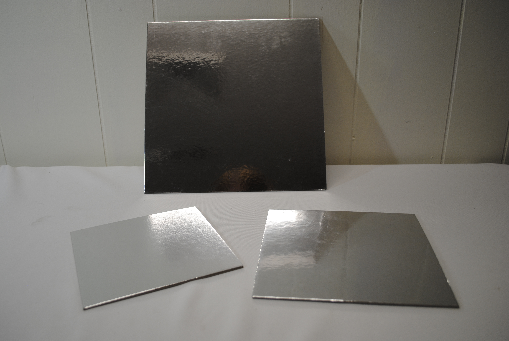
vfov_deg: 43.7
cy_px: 170
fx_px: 425
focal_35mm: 30
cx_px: 254
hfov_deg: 61.9
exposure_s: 1/60
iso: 200
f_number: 3.8
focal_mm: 20
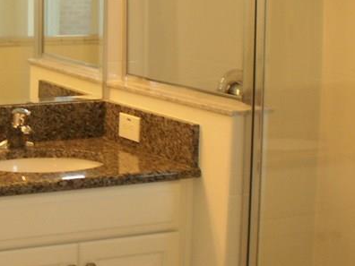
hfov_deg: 20.2
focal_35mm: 93
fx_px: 954
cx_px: -30
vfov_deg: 15.8
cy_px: 67
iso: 64
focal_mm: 6.3
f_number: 3.1
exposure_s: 1/50
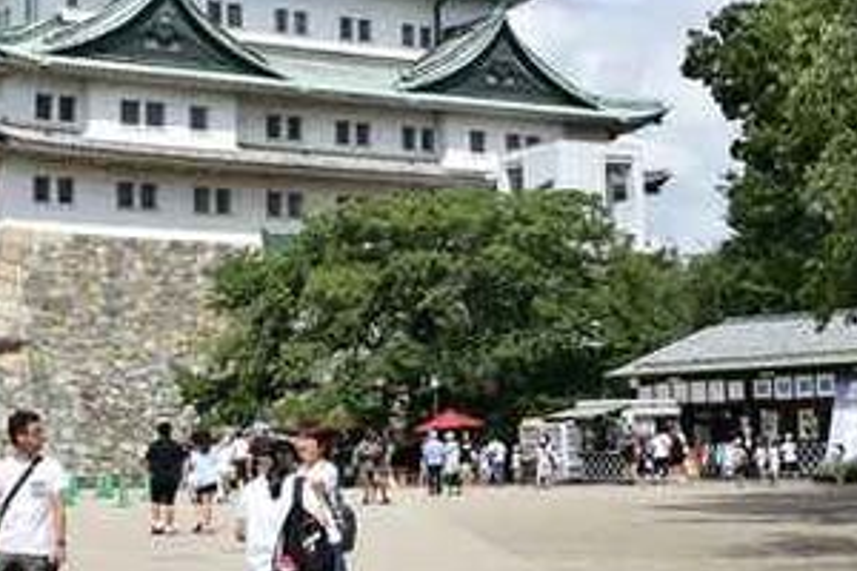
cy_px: 37
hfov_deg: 25.4
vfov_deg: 16.8
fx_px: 1904
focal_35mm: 80
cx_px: 426
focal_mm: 20
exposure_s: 1/800
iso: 100
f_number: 5
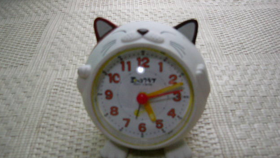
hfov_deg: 51.6
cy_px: 70
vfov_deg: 30.4
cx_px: 140
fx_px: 290
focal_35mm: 39
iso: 200
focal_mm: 5.8
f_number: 2.8
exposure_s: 1/40
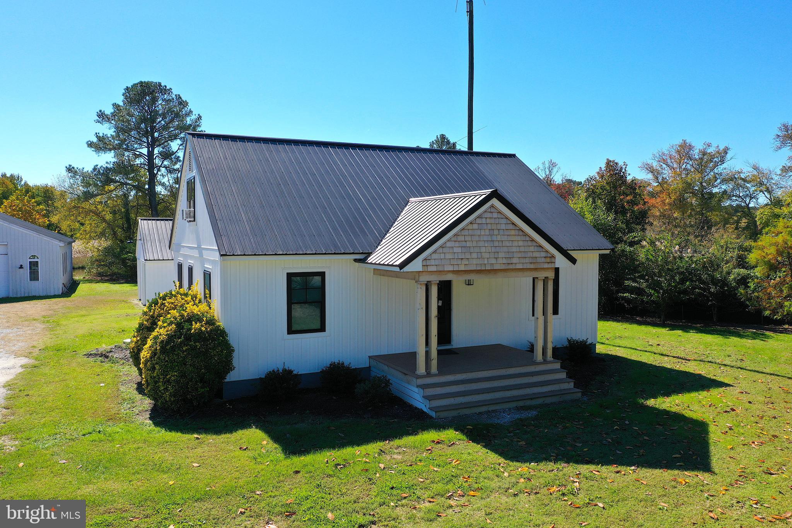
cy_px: 264
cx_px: 396
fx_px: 616
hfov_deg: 65.5
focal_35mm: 28
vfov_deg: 46.4
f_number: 5.6
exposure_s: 1/320
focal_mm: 10.26
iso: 100
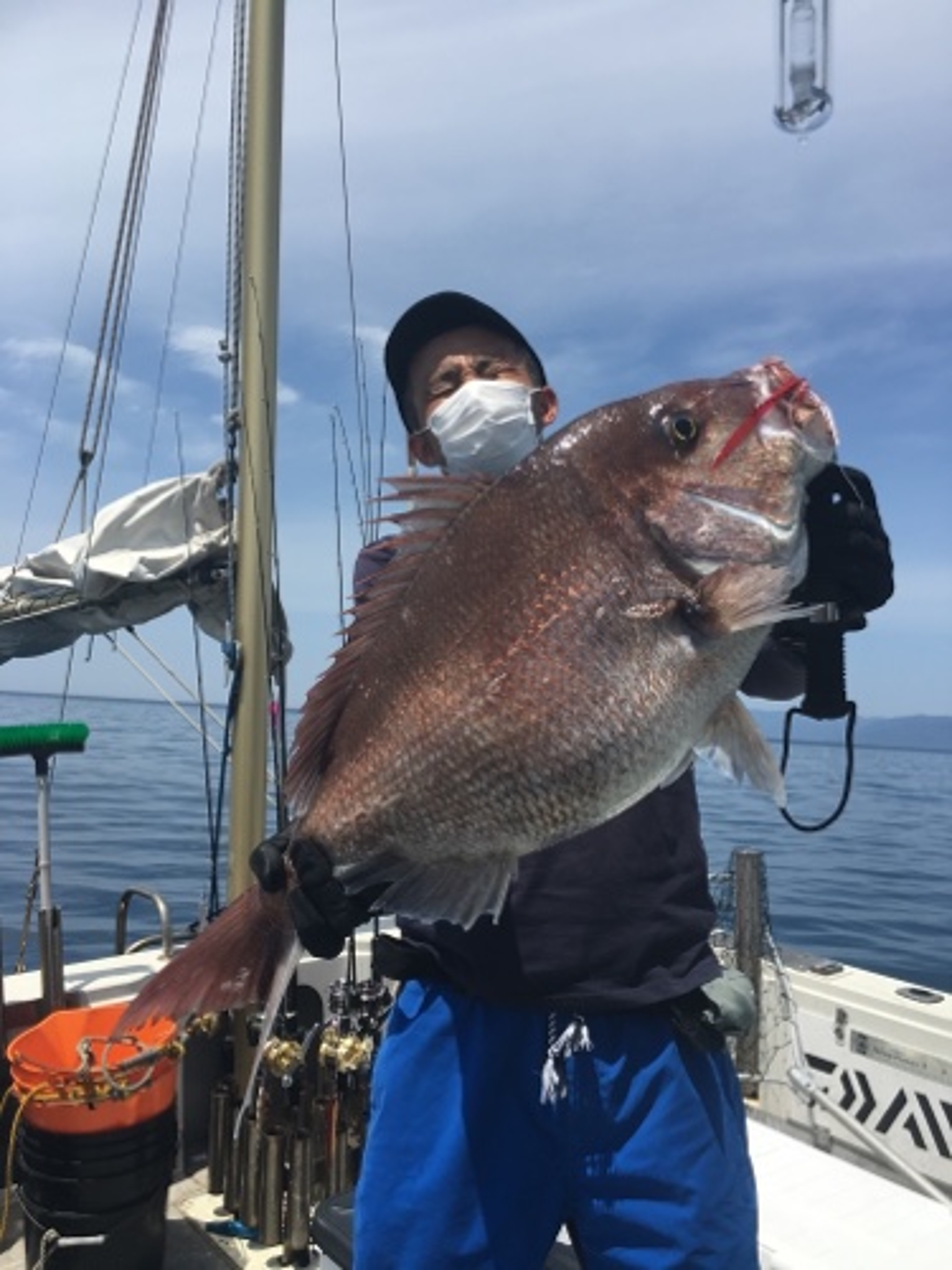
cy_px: 635
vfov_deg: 61.7
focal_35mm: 29
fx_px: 1063
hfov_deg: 48.2
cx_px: 476
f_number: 2.2
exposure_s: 1/2024
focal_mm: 4.15
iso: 25
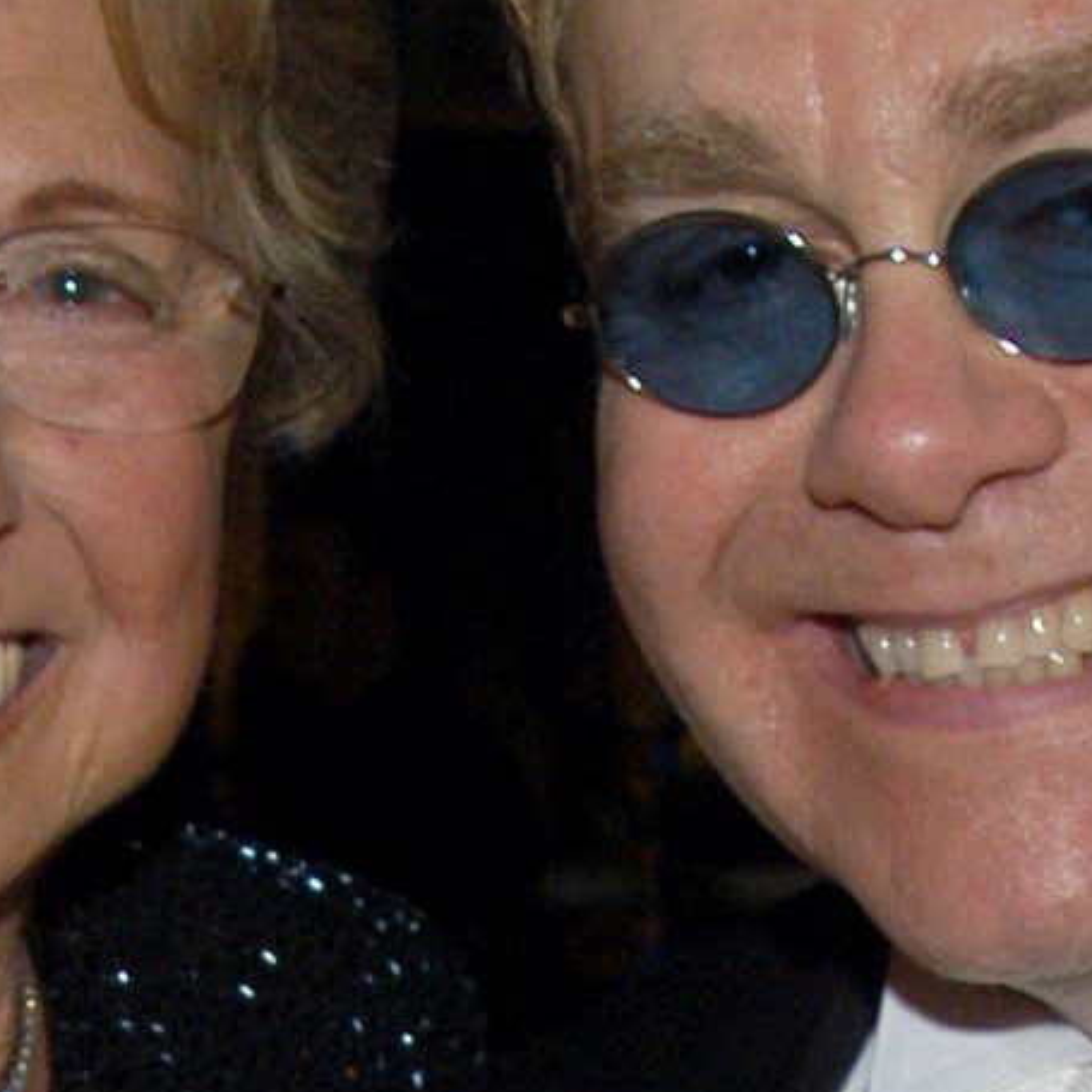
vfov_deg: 13.0
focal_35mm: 134
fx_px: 4783
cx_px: 499
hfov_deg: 13.0
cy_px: 607
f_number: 5.6
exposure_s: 1/60
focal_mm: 24
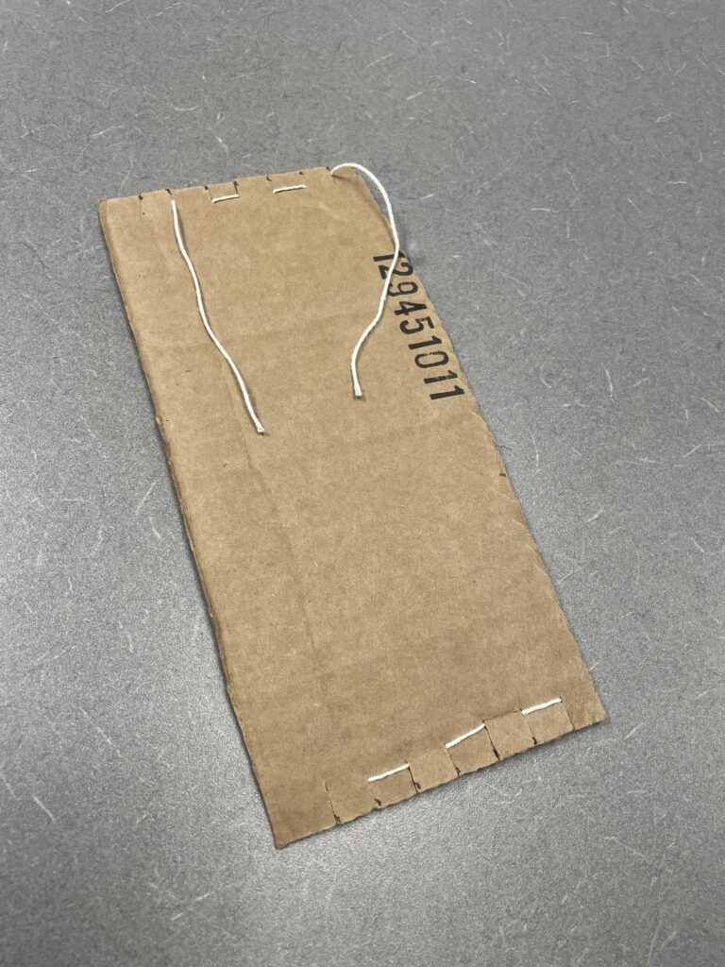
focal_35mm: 26
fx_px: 726
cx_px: 362
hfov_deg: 53.1
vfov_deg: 67.3
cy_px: 484
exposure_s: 1/120
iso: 100
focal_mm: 4.2
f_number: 1.6
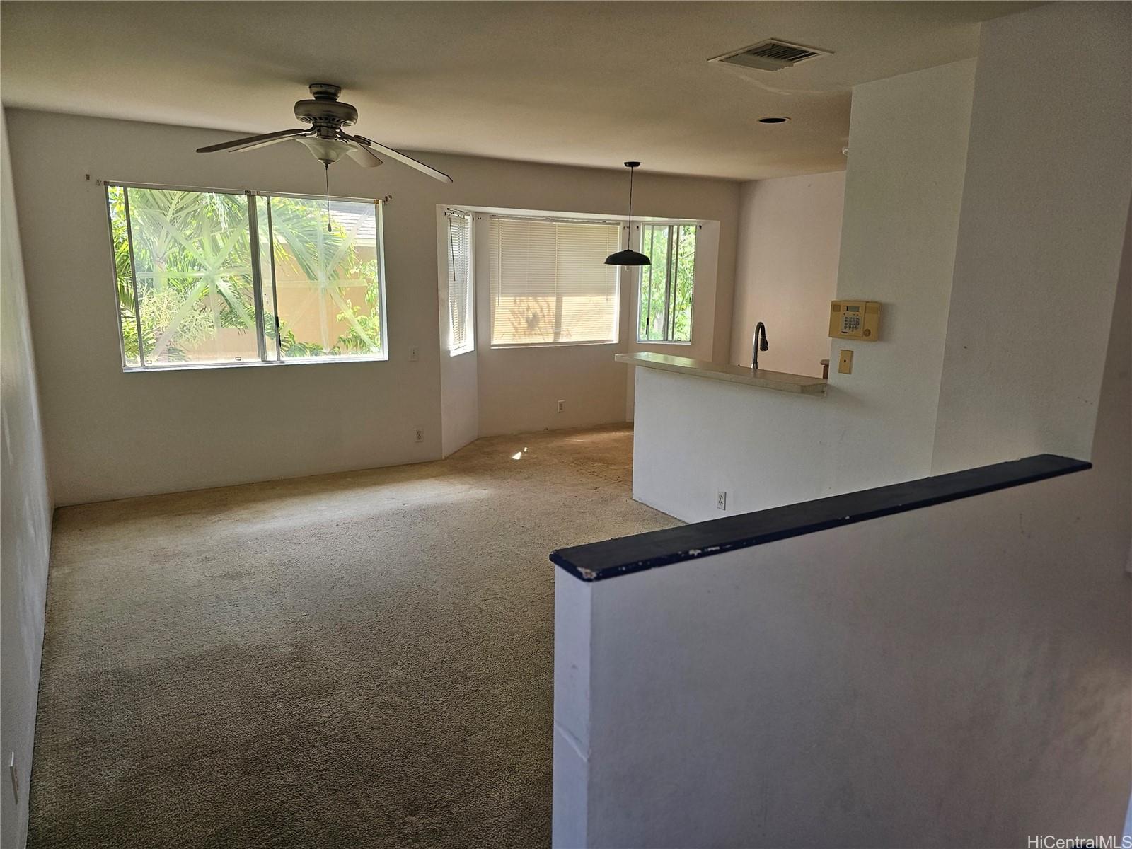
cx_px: 566
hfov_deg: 73.9
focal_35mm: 23
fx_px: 752
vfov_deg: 58.9
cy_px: 424
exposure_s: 1/120
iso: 80
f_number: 1.7
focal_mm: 6.3
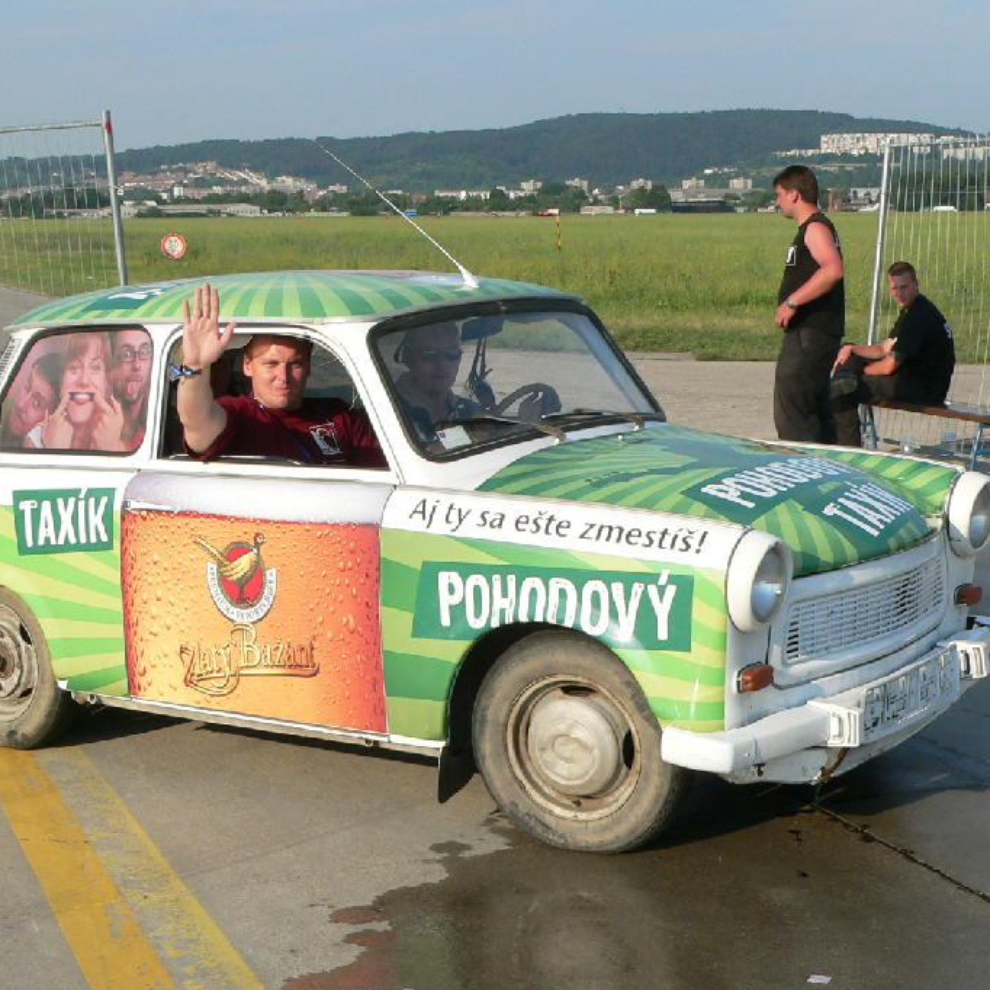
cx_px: 514
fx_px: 2103
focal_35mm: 65
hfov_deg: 26.5
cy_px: 520
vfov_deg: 26.5
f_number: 5.2
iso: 100
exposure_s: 1/500
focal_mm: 8.1
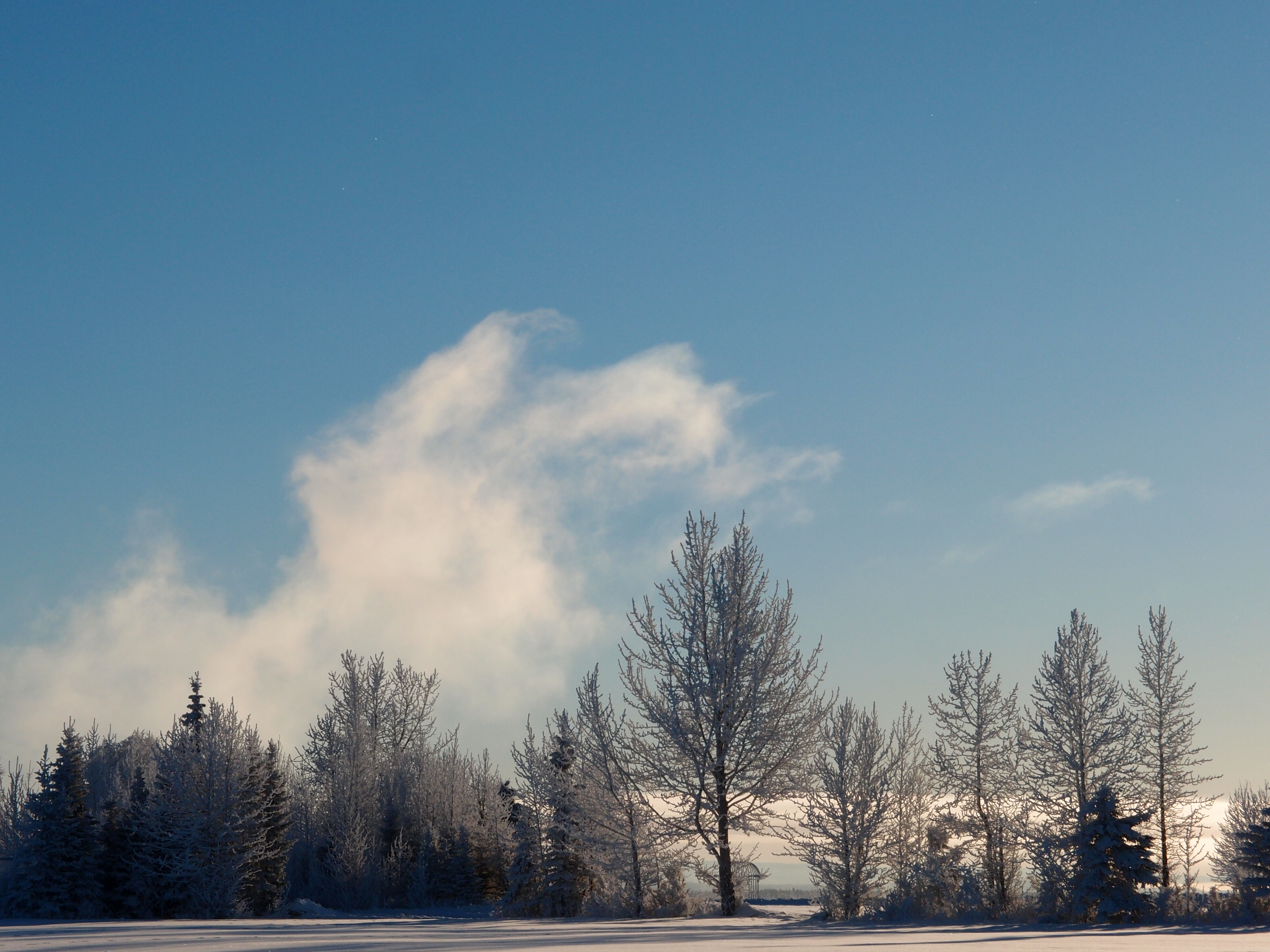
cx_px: 635
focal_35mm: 92
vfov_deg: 16.1
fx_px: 3375
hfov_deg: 21.3
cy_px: 476
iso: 100
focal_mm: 19.84
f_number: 7.1
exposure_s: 1/800
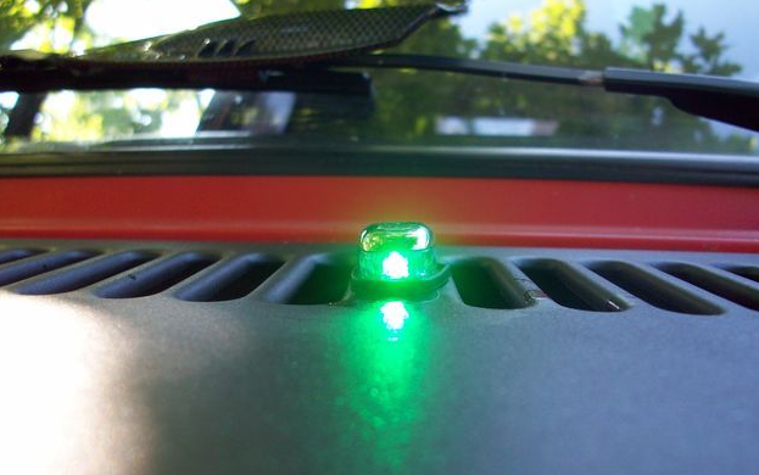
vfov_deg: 34.5
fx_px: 766
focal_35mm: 37
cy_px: 251
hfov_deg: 52.7
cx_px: 386
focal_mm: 5.7
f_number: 2.8
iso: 80
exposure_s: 1/97.6
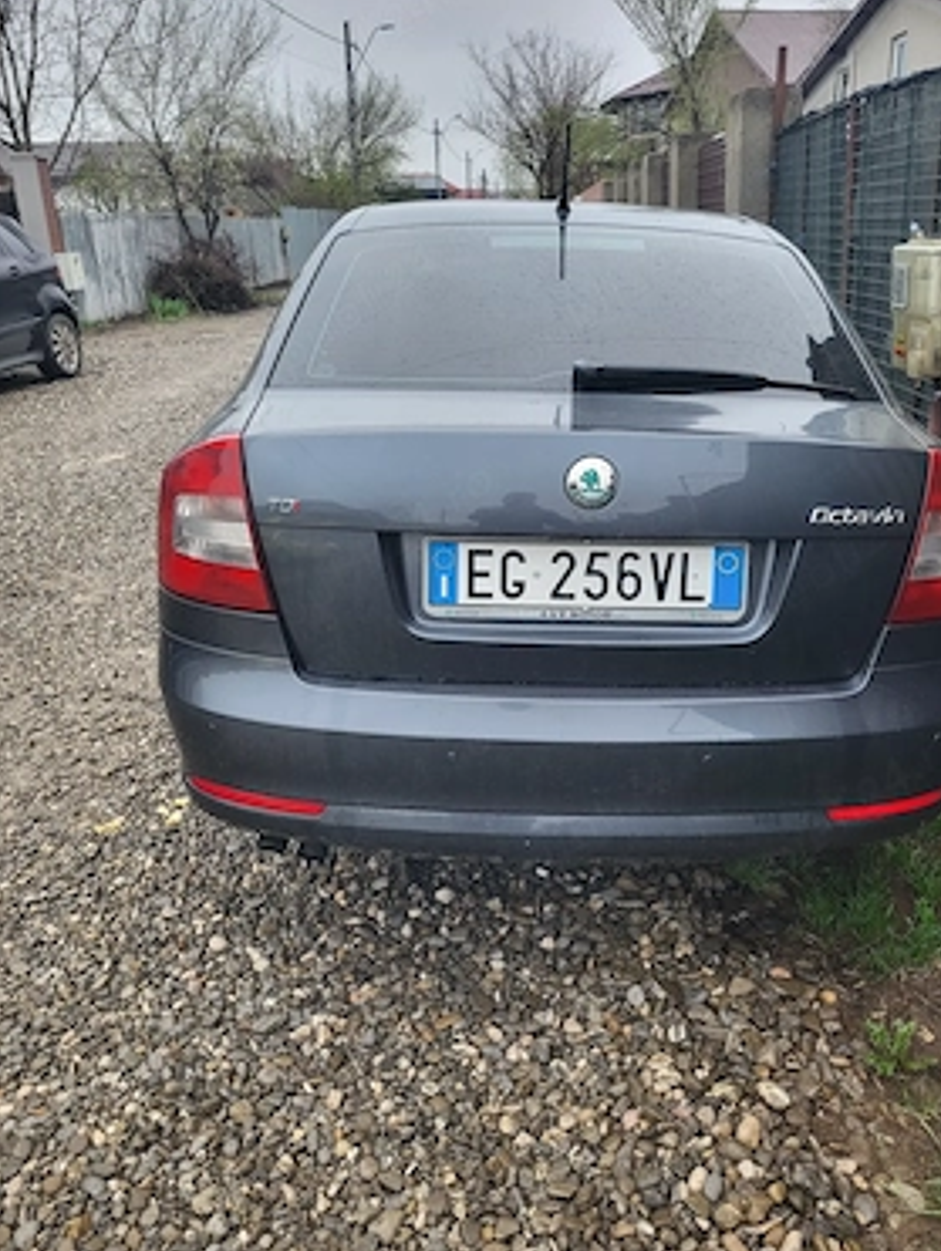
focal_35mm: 28
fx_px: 1013
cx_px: 503
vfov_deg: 63.4
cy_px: 604
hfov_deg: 49.8
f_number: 1.8
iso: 80
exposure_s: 1/100
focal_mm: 5.4
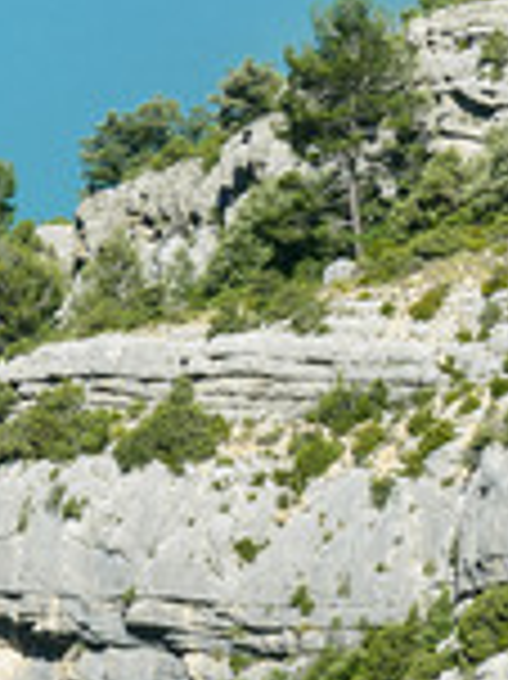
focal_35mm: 391
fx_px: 7662
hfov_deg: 3.8
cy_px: 232
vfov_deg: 5.1
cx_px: -573
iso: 100
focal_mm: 60
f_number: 7.1
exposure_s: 1/250
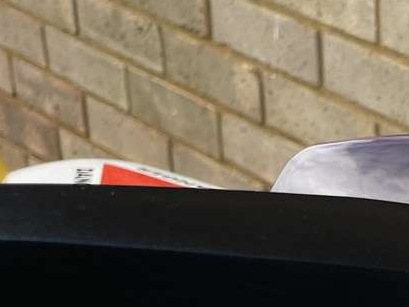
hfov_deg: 14.9
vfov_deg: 11.3
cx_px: 517
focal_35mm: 127
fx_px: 1501
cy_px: 447
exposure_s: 1/596
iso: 32
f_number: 1.6
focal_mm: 4.2
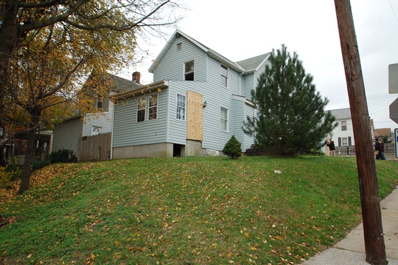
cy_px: 132
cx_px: 199
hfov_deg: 67.4
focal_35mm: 27
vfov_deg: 47.9
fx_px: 298
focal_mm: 18
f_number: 5.6
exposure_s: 1/125
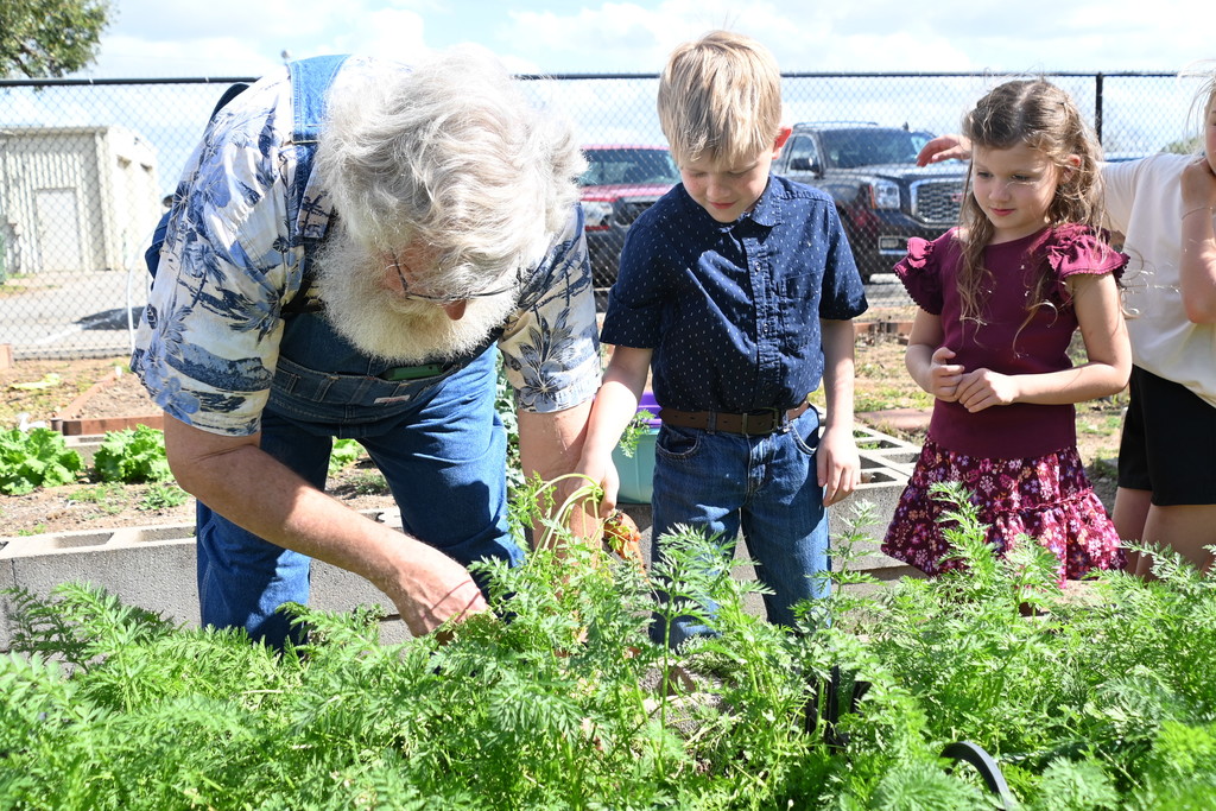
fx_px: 1216
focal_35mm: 36
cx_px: 608
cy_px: 406
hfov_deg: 53.1
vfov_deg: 36.9
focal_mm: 24
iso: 110
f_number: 5.6
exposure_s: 1/250
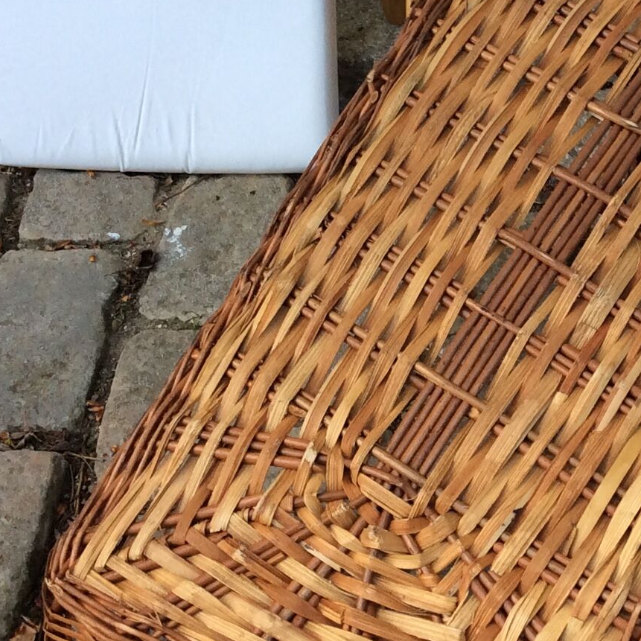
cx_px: 647
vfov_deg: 20.4
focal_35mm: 85
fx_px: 1781
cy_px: 321
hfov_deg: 19.8
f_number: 2.4
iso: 32
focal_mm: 3.3
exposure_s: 1/123
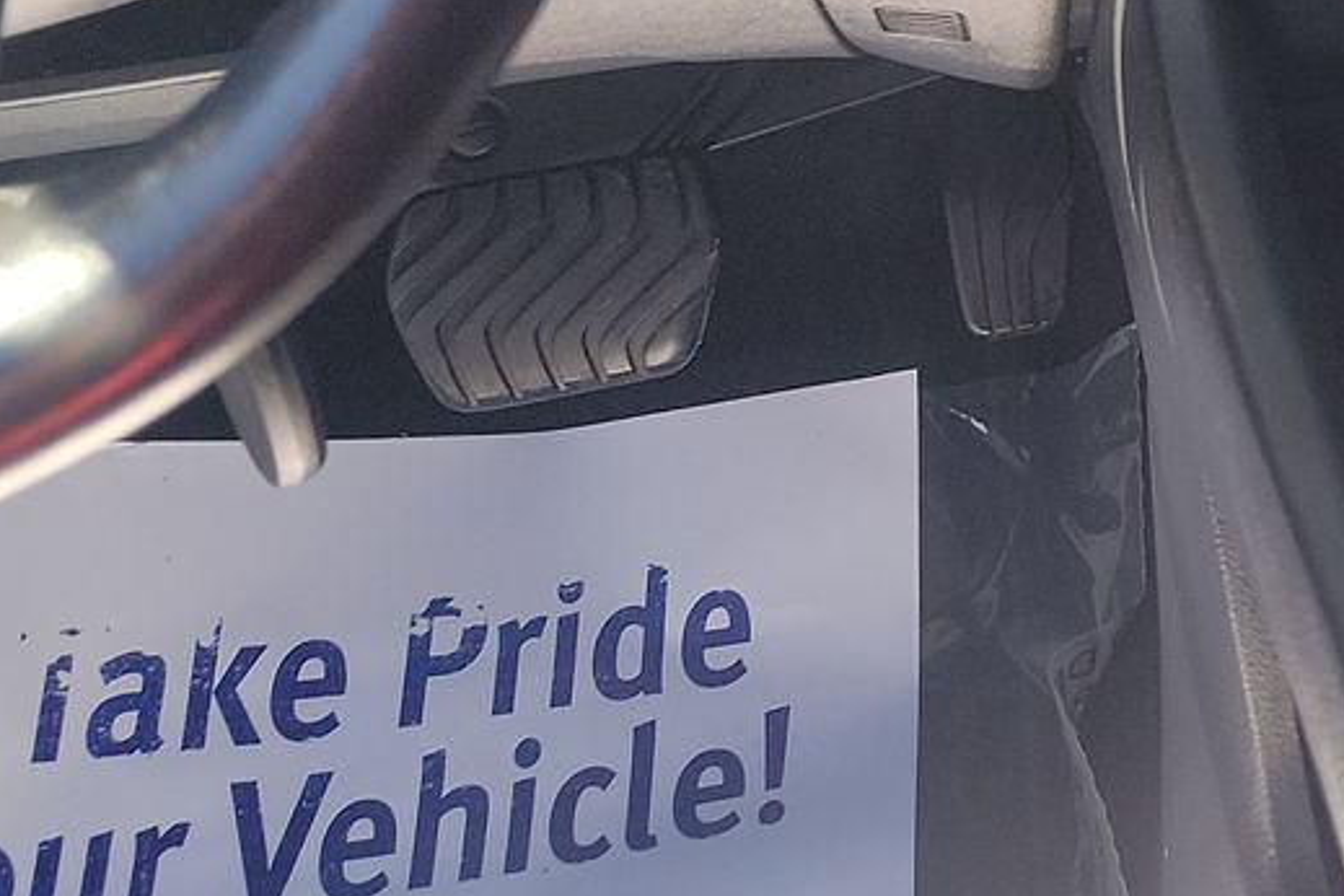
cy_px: -570
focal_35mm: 77
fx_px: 2874
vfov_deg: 15.8
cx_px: 1986
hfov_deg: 22.0
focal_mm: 6.7
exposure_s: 1/119
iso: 72
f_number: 1.8
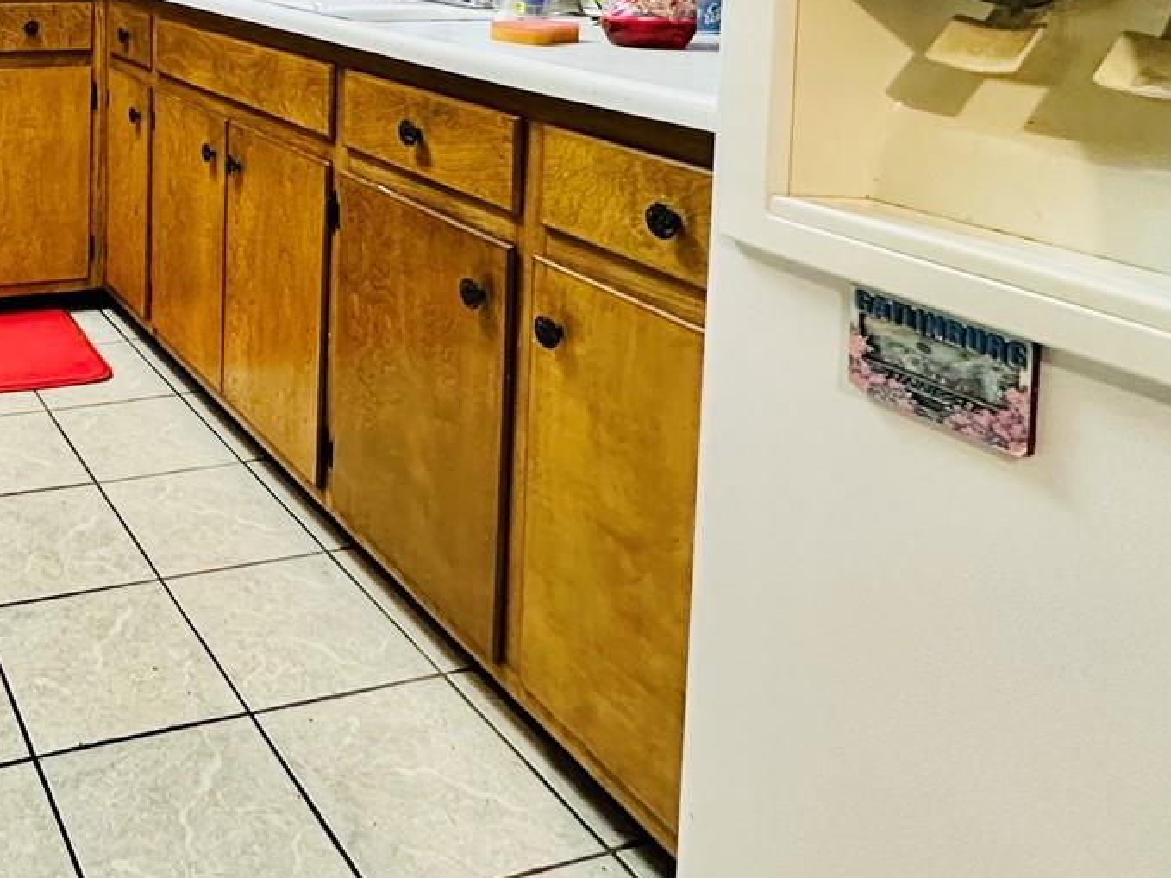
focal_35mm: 33
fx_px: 1116
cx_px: 3
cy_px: -40
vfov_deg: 37.4
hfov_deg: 46.5
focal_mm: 2.22
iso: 640
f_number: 2.2
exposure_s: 1/60
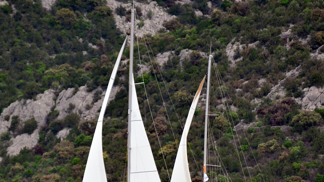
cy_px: 116
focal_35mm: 501
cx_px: 155
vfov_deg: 2.4
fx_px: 4306
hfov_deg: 4.3
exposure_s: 1/8000
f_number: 5.6
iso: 2800
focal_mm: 250
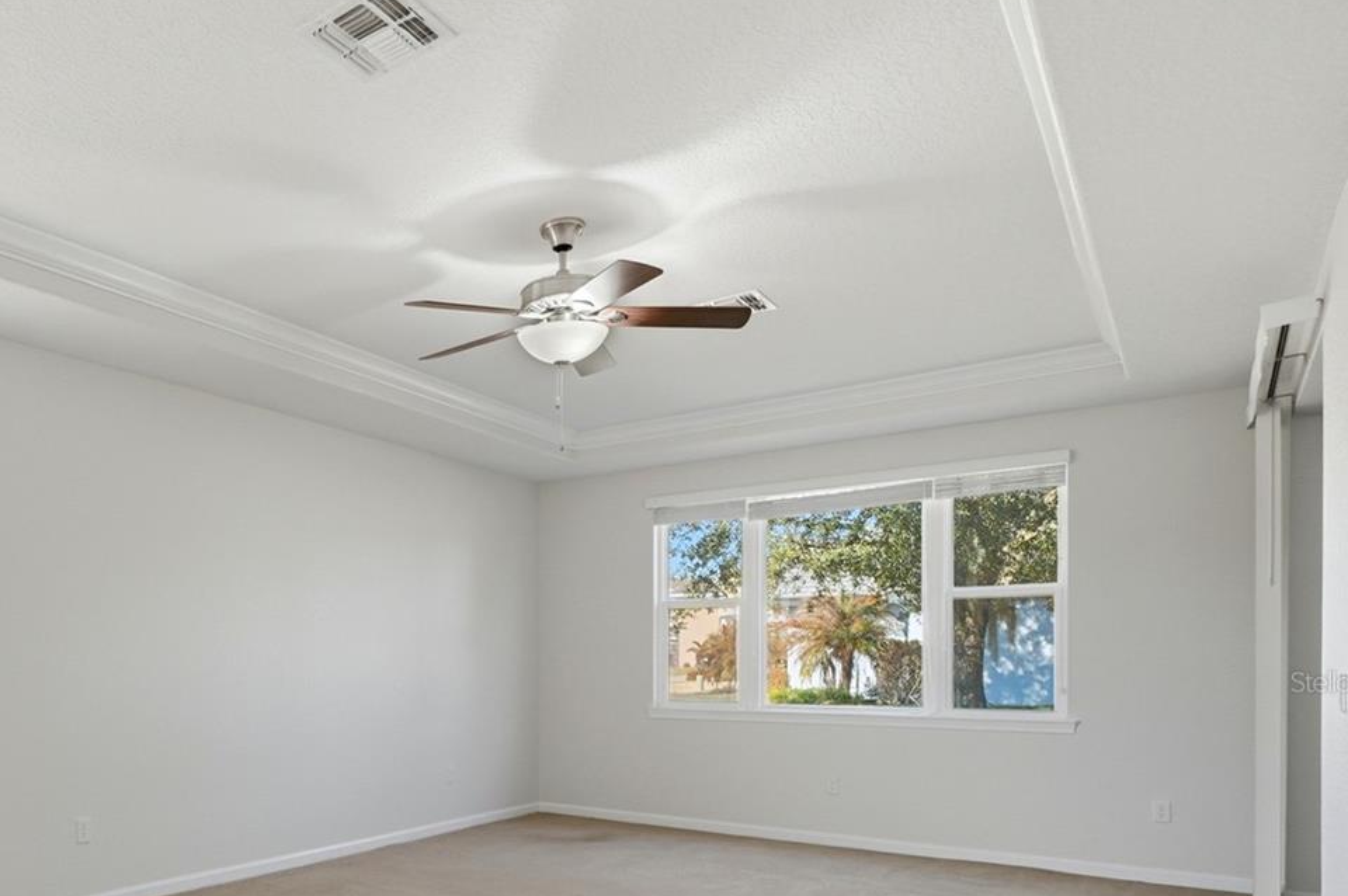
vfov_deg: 49.0
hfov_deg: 65.8
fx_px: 935
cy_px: 682
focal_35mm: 25
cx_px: 292
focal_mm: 10
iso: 100
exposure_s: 1/80
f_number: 7.1
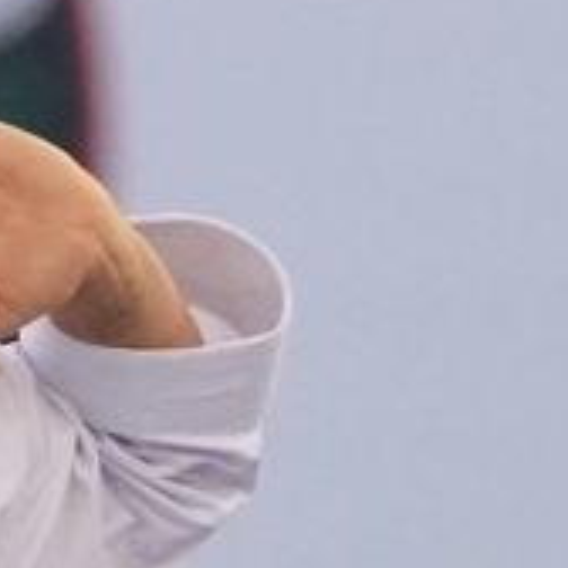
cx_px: -571
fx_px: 44071
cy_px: 1707
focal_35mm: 2374
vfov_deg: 0.7
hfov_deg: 0.7
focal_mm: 174
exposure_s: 1/1000
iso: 2500
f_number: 2.8
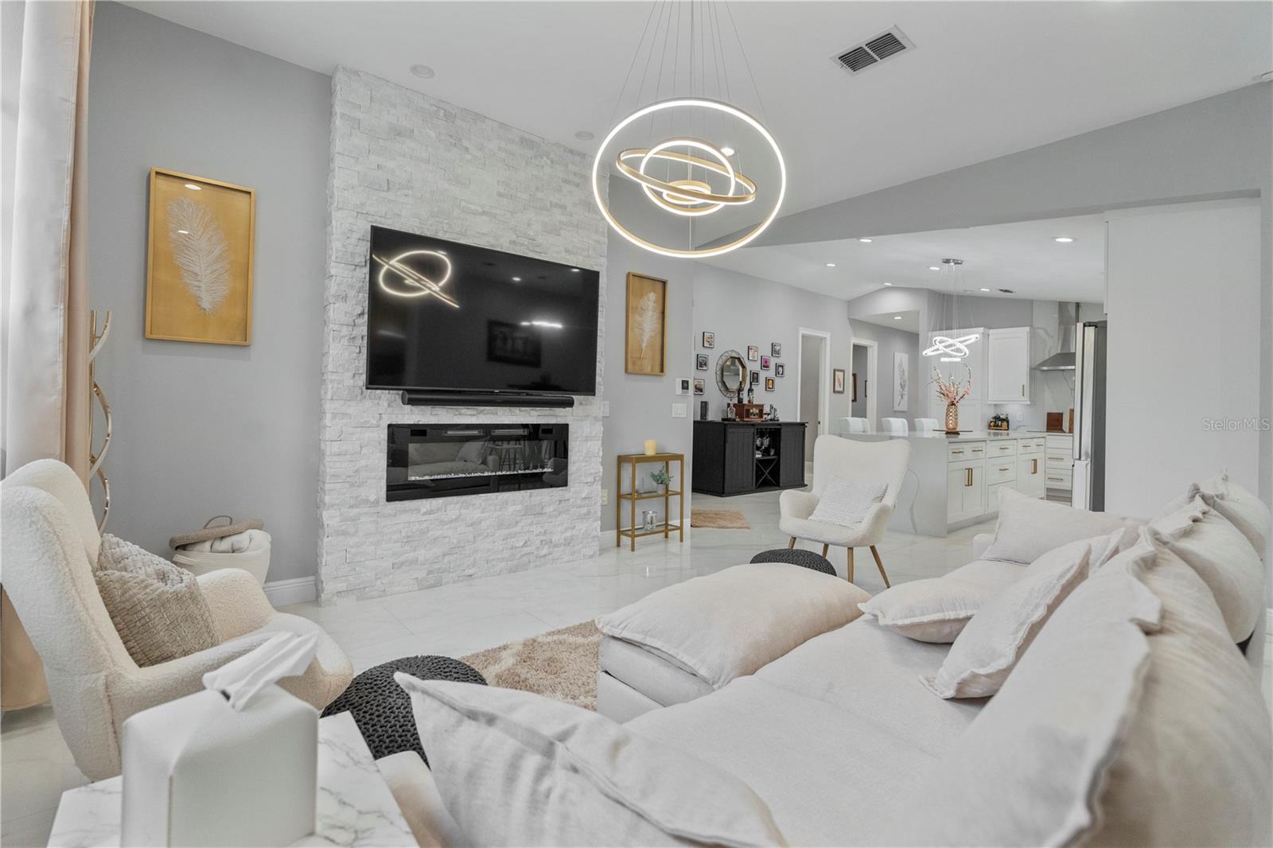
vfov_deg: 72.0
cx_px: 636
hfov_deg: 95.0
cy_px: 424
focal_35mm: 16
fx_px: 583
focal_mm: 16.5
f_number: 4.5
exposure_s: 1/500
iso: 1600
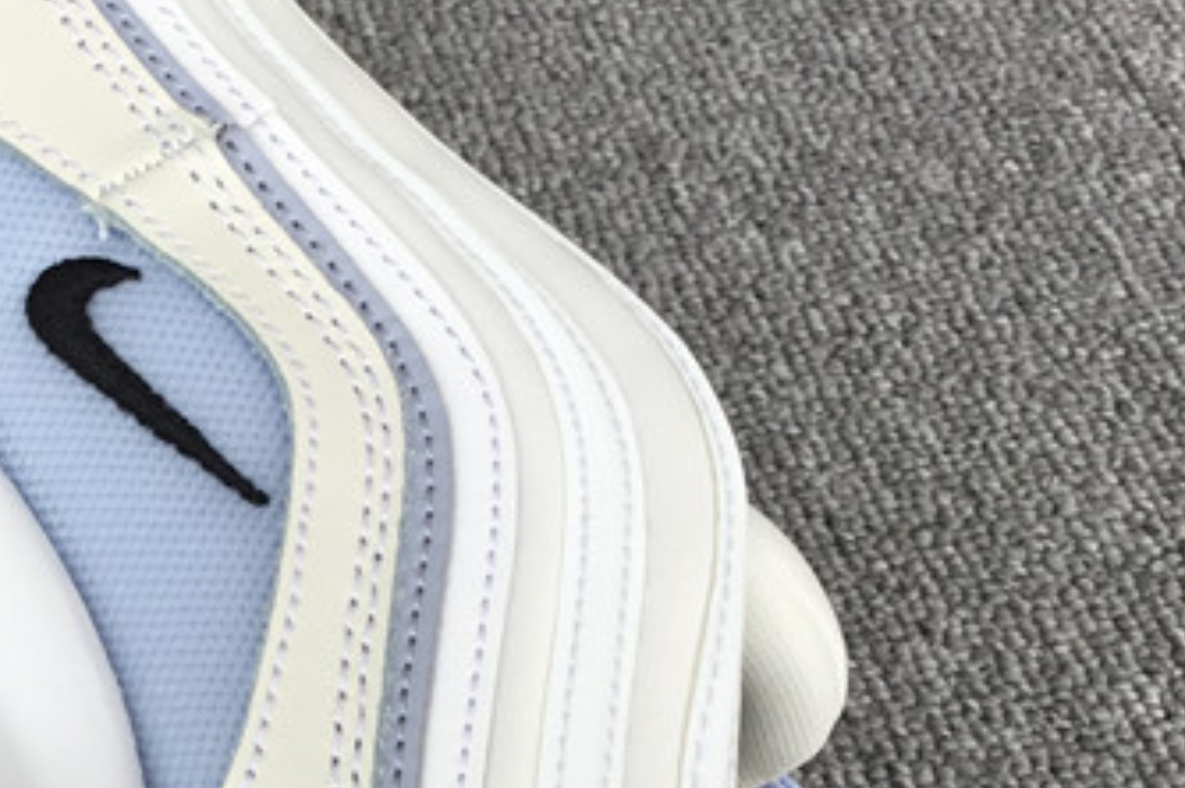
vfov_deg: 15.5
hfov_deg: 22.8
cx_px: 99
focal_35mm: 87
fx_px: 2861
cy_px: 722
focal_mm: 3.3
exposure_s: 1/149
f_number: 2.4
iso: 25
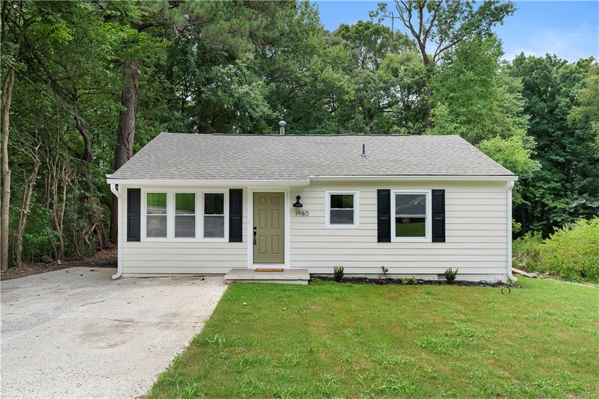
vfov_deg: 49.5
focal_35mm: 26
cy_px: 200
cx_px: 300
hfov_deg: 69.4
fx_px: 432
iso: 100
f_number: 8
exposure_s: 1/80
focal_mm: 26
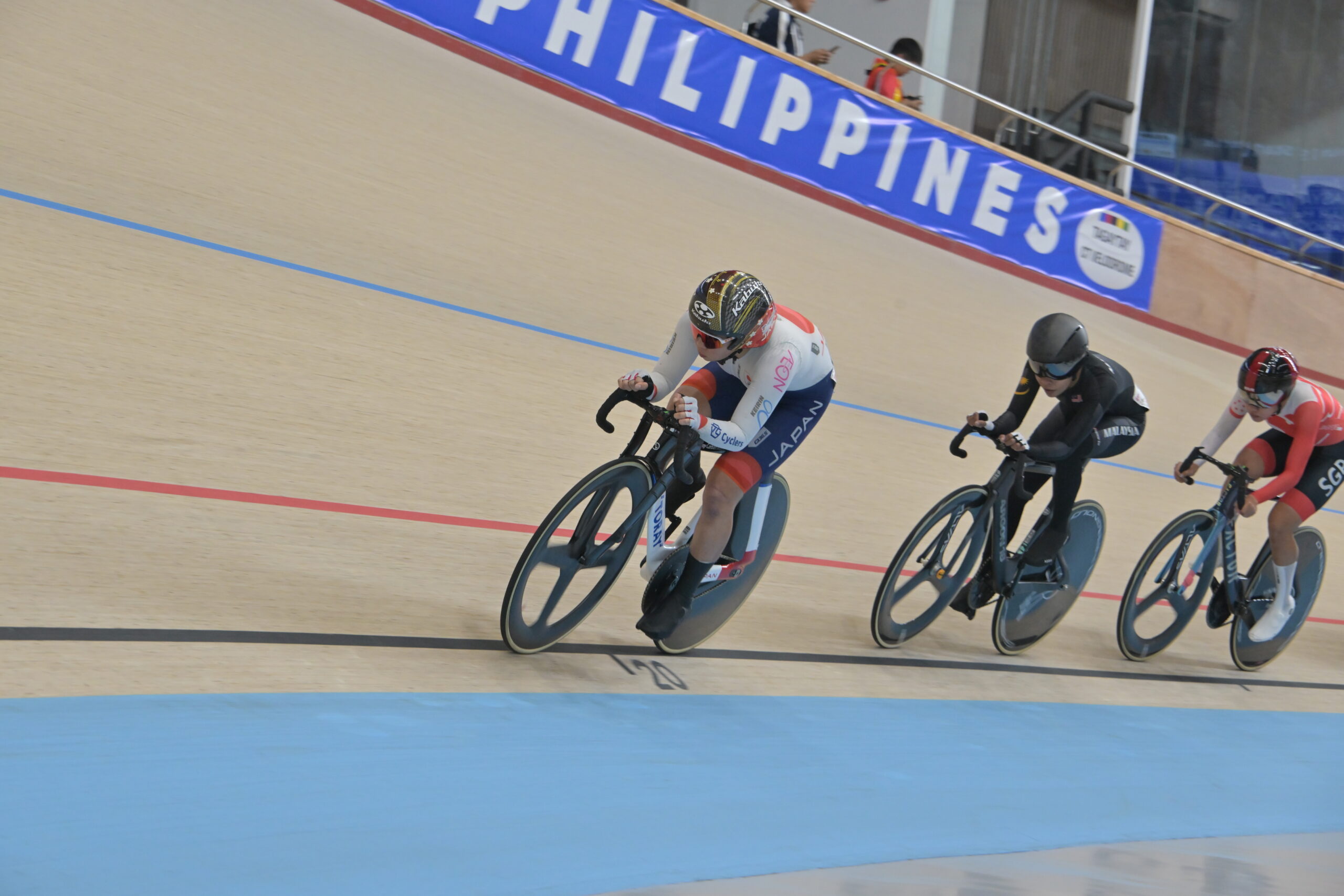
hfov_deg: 19.5
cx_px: 672
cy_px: 448
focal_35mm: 105
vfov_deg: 13.0
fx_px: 3920
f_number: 8
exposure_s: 1/400
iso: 2500
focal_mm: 105
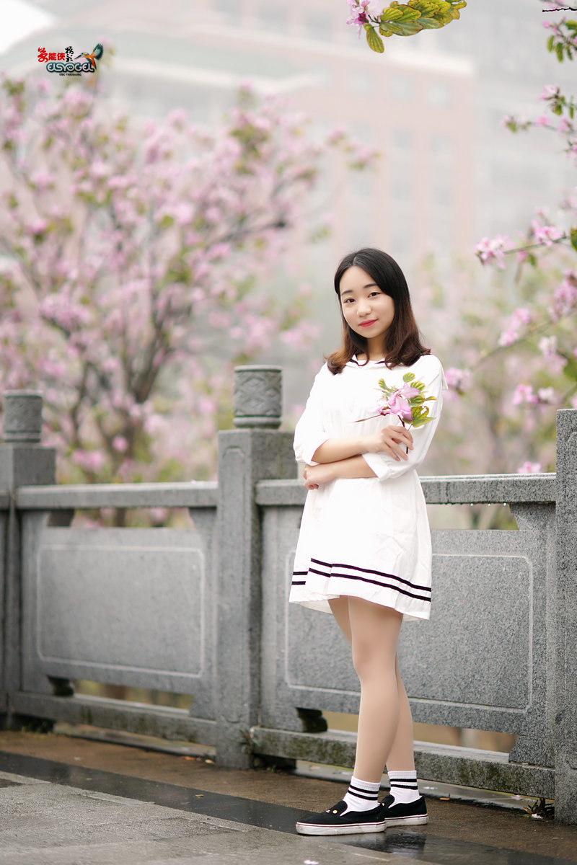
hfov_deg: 16.1
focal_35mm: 85
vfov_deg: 23.9
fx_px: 2043
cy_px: 432
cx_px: 288
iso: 200
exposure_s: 1/1000
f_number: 1.4
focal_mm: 85
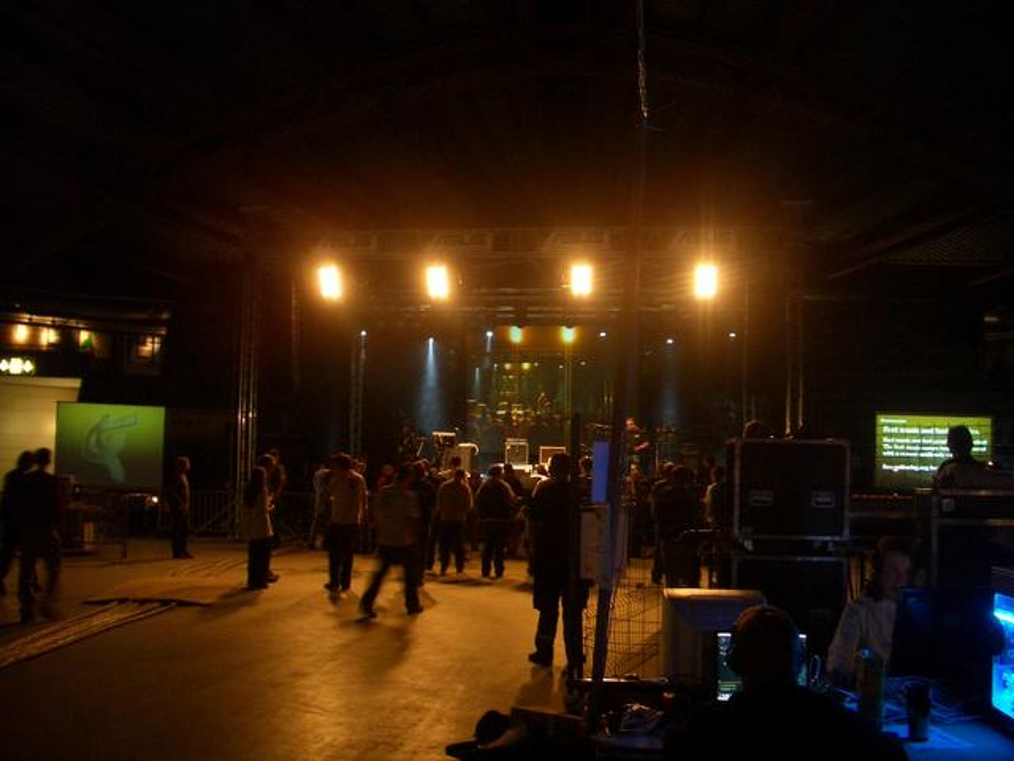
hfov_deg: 52.6
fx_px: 1025
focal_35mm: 35
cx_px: 507
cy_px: 380
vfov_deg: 40.7
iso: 100
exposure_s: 1/8
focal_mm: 5.8
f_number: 2.6
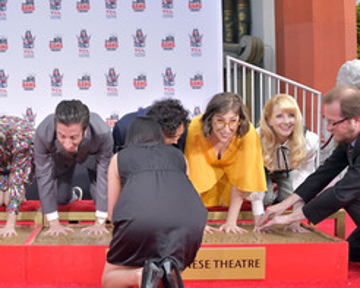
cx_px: 79
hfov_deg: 37.6
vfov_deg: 31.4
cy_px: 159
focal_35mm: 48
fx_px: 512
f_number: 3.5
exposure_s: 1/250
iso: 160
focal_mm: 28
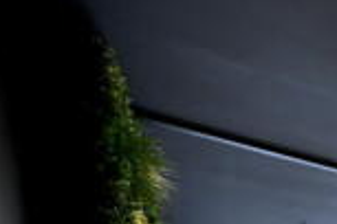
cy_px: 475
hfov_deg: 18.1
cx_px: 710
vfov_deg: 16.2
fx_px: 562
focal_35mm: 60
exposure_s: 1/80
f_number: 3.5
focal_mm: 14
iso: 1000
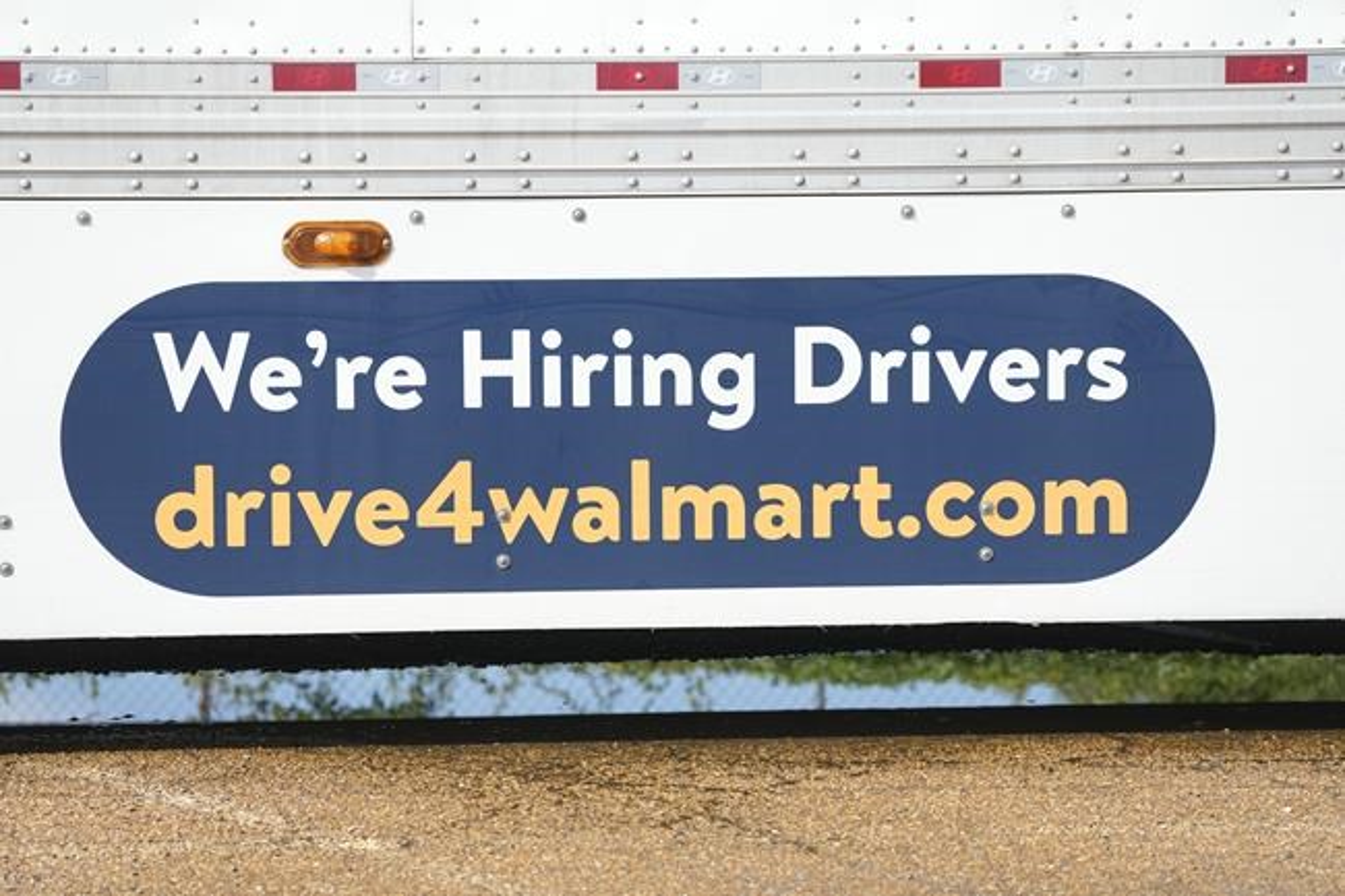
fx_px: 5042
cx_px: 672
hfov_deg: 15.2
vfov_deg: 10.2
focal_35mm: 135
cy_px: 448
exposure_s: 1/2000
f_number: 5.6
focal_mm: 135
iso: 800
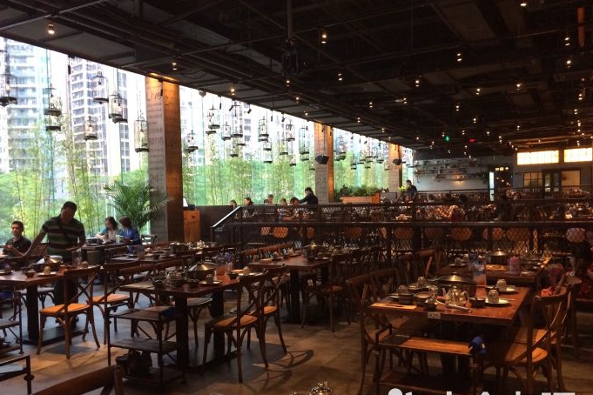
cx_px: 293
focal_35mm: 31
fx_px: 511
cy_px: 226
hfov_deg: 60.3
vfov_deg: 42.2
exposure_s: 1/30
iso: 250
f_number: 2.2
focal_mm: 4.15
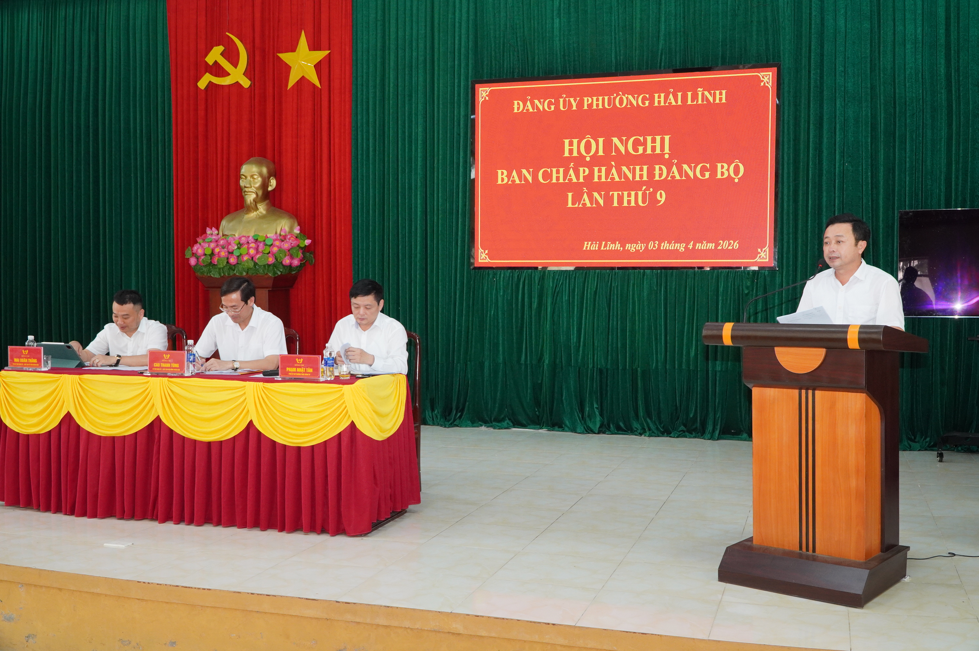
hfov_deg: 55.1
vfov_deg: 38.3
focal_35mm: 34
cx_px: 490
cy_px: 326
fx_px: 937
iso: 1250
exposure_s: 1/60
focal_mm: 23
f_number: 7.1
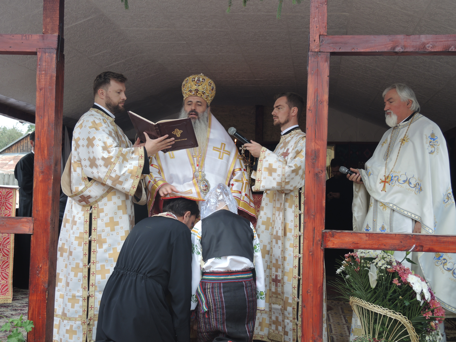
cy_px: 171
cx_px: 228
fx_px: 659
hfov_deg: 38.2
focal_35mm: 50
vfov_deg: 29.1
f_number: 2.8
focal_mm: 11
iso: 90
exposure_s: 1/50
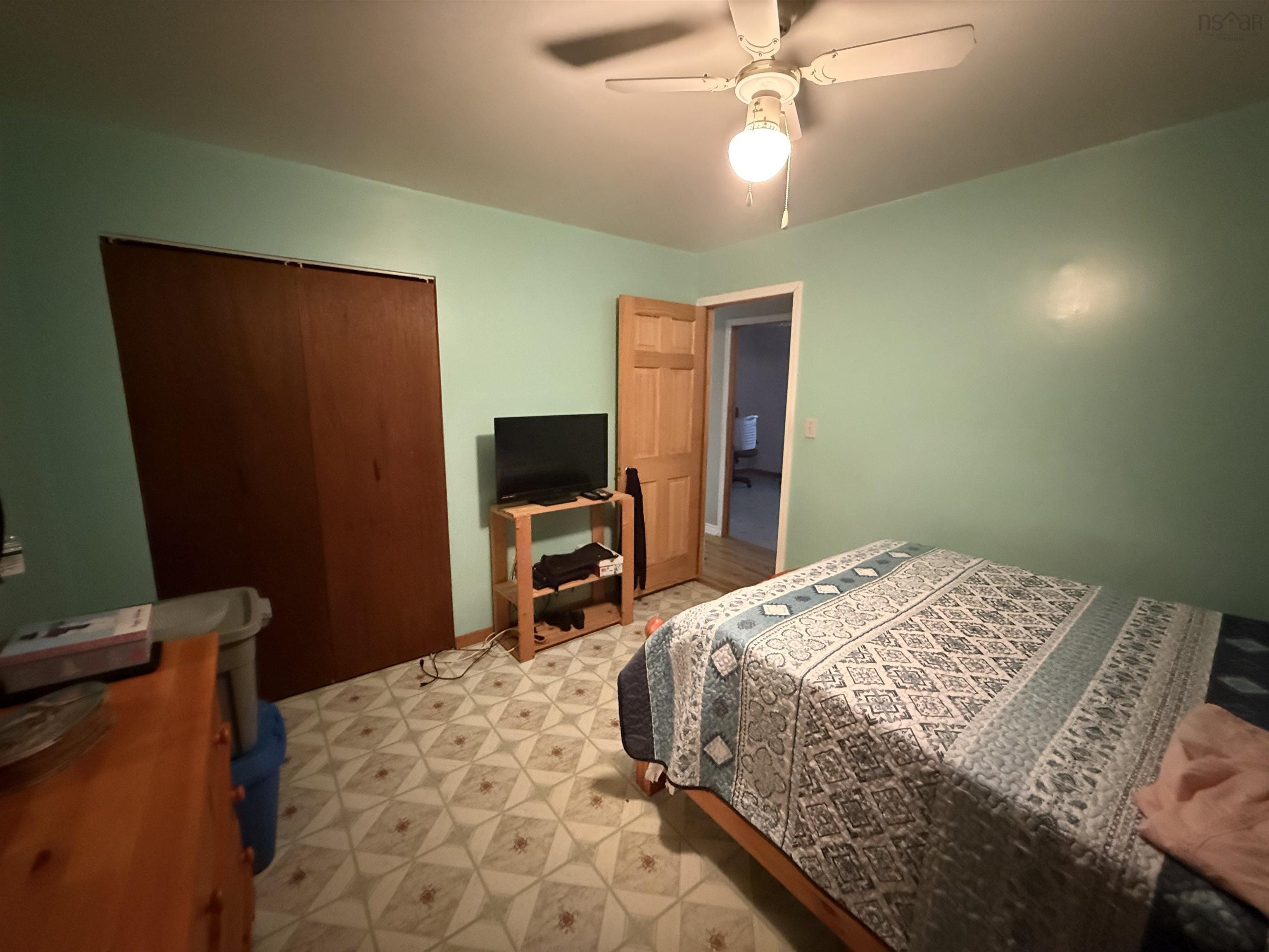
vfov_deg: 85.7
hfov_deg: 102.1
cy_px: 476
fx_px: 513
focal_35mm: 14
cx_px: 634
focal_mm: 2.22
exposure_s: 1/40
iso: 1600
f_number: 2.2
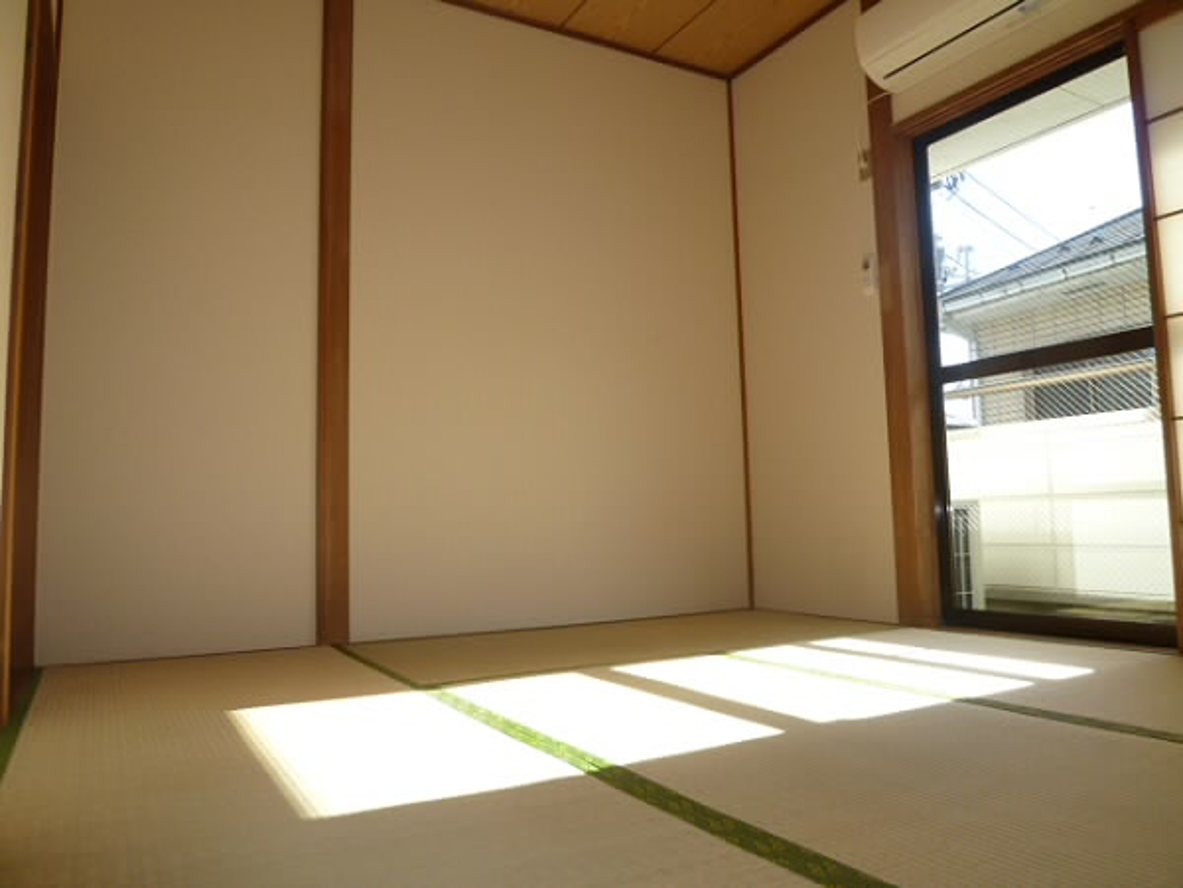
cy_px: 444
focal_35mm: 25
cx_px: 592
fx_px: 854
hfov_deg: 69.4
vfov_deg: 54.9
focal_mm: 4.5
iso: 100
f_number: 4
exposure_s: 1/125
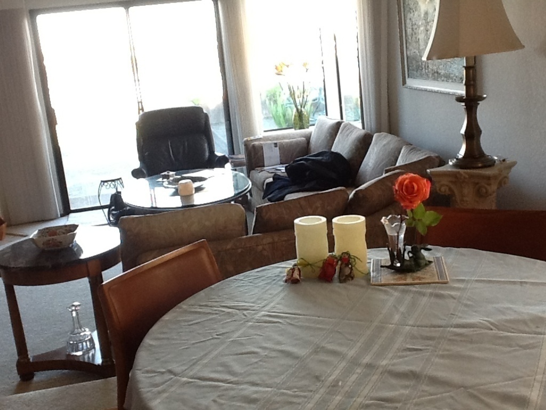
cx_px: 273
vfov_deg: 44.2
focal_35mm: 32
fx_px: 505
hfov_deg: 56.8
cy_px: 205
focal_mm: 2.03
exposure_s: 1/30
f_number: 2.4
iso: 100
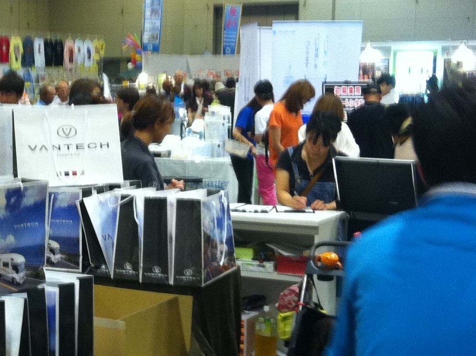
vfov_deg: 16.5
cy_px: 229
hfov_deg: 21.5
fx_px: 1222
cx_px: 41
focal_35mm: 89
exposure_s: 1/15
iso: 160
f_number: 2.8
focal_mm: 3.85
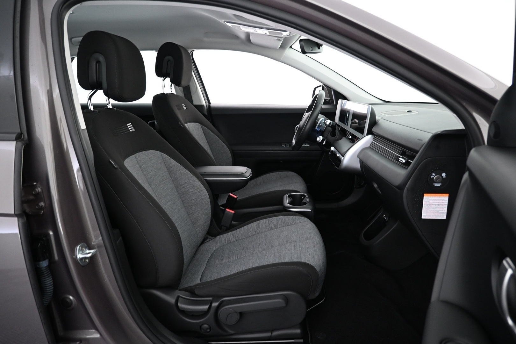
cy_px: 172
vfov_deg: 53.1
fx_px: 344
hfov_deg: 73.7
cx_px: 258
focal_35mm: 24
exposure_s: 1/25
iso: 1250
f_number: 3.5
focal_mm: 16
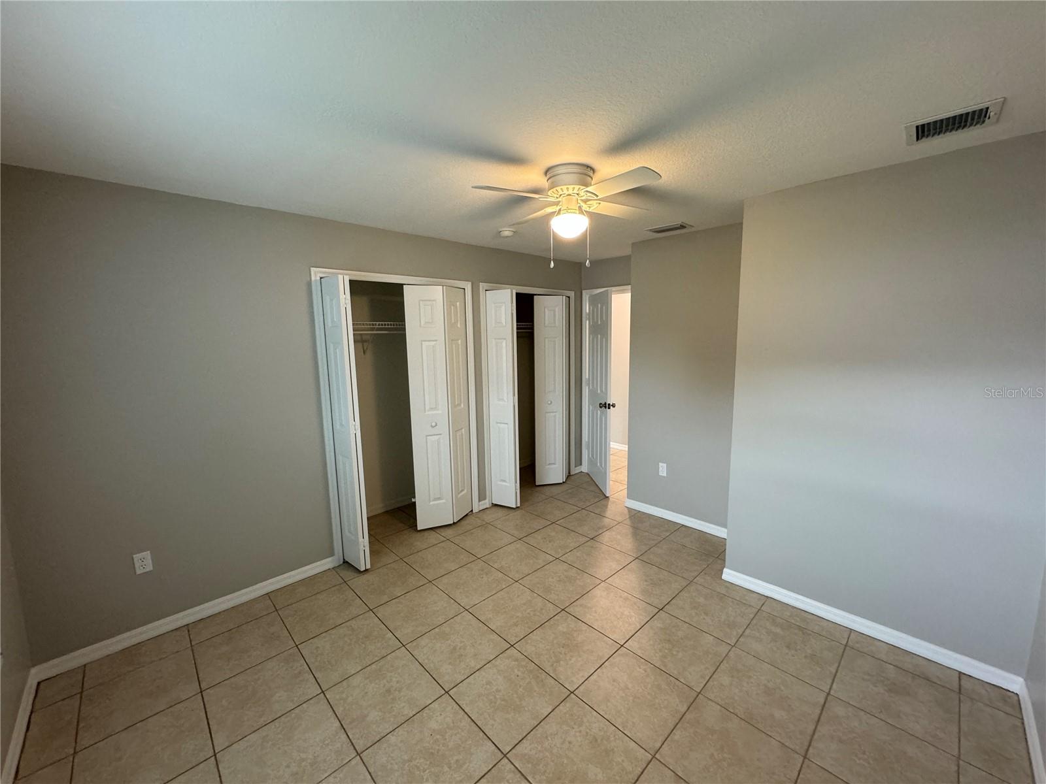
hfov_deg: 102.1
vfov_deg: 85.7
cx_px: 523
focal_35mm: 14
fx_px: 423
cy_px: 392
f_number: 2.2
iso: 320
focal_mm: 2.22
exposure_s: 1/60
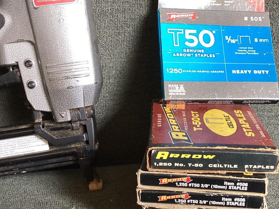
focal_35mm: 51
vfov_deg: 28.5
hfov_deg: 37.0
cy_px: 115
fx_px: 411
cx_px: 189
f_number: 2.4
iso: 125
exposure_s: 1/60
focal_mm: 3.3
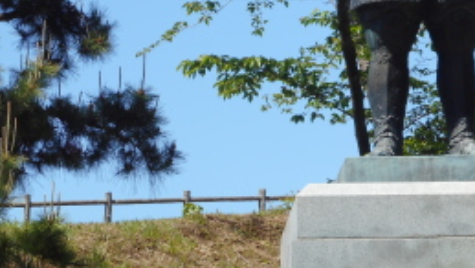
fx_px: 2041
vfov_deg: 7.4
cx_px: 356
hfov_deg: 13.2
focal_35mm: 162
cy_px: -58
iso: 80
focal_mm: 13.8
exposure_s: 1/250
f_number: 5.5
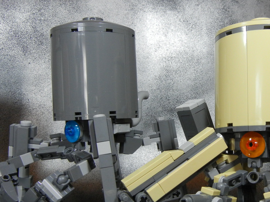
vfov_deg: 29.0
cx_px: 187
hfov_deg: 37.6
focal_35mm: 50
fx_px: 390
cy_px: 124
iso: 400
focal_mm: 5.4
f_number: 3.5
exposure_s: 1/86.5
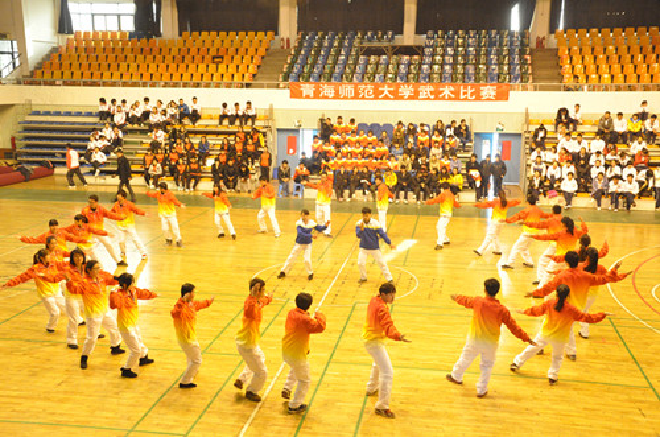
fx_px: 713
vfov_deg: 34.1
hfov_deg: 49.6
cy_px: 218
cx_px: 330
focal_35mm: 39
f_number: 5
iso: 3200
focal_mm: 26
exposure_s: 1/25
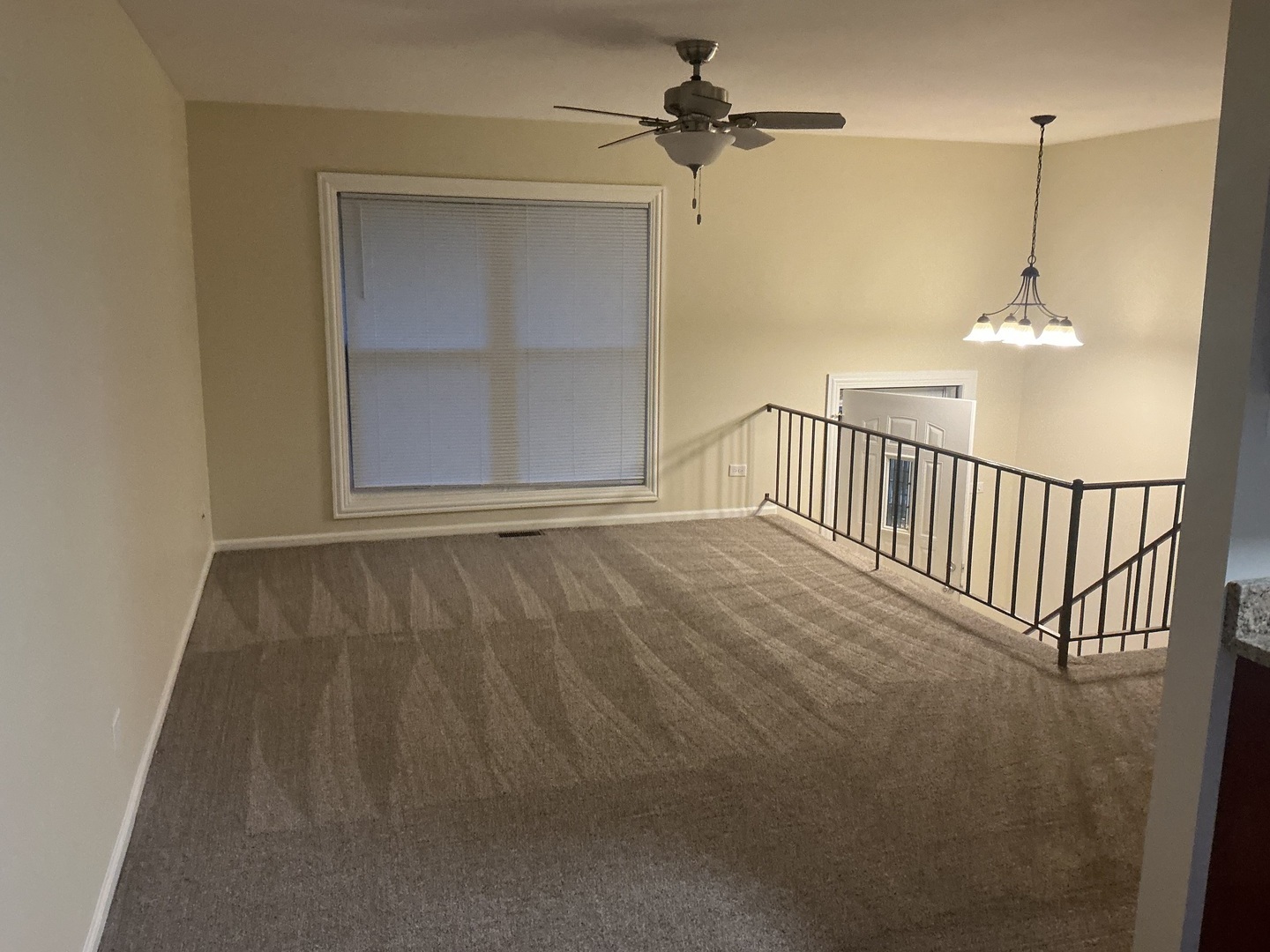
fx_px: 1064
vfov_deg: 48.2
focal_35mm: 29
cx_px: 635
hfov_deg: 61.7
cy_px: 476
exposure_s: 1/60
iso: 200
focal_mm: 3
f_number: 1.8
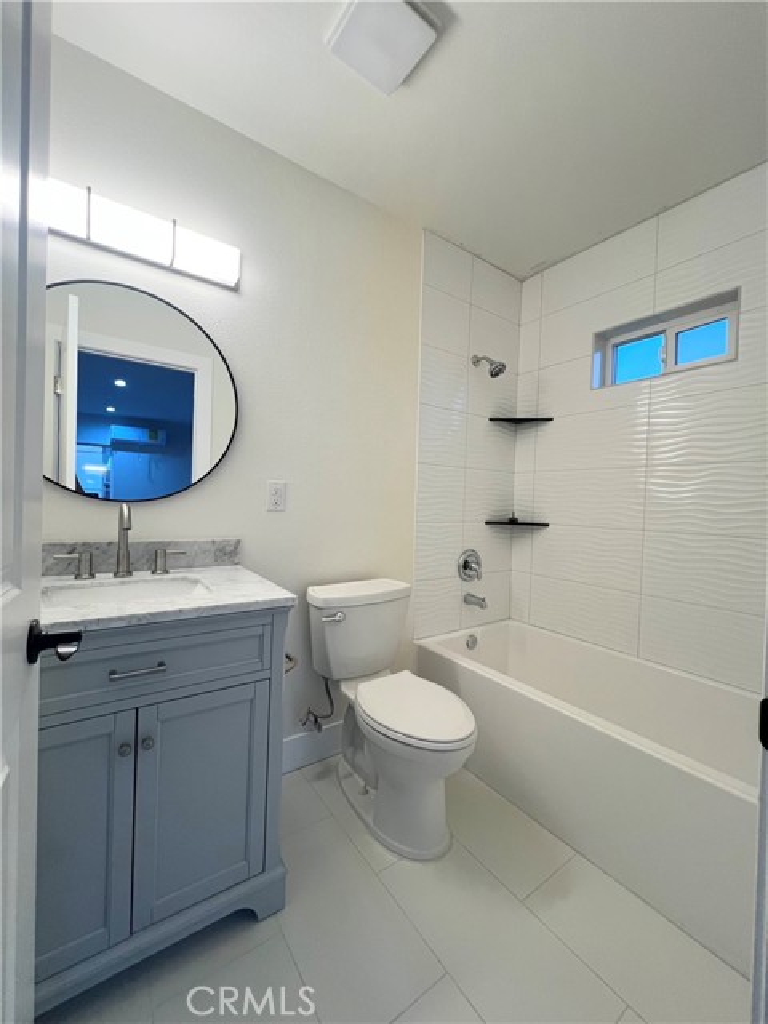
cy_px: 512
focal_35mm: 13
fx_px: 385
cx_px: 384
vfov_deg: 106.2
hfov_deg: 89.9
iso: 160
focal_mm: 1.57
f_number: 1.8
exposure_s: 1/120
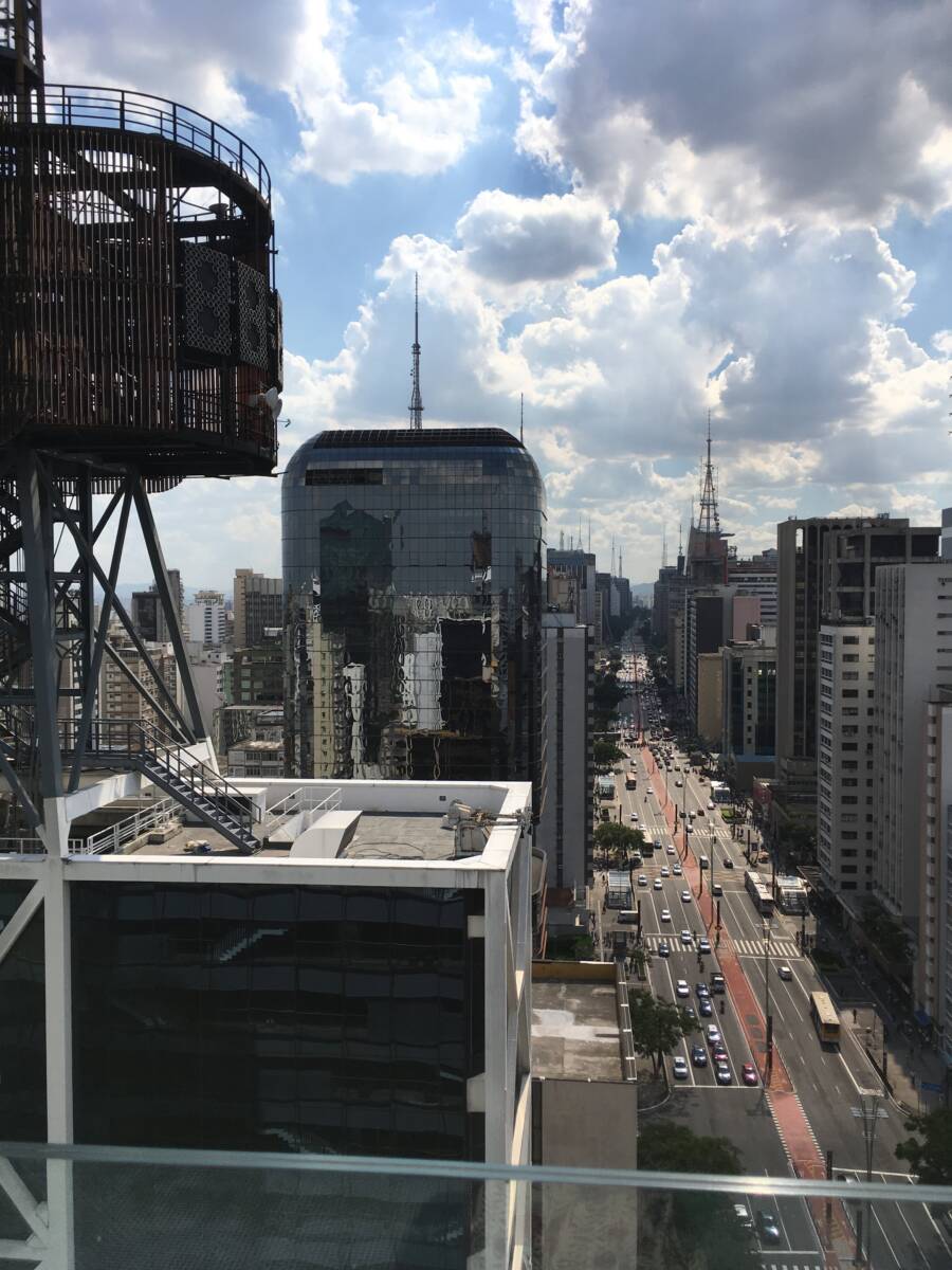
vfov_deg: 61.7
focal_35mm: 29
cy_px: 635
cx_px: 476
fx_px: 1063
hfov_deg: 48.2
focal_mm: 4.15
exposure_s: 1/2959
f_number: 2.2
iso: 25
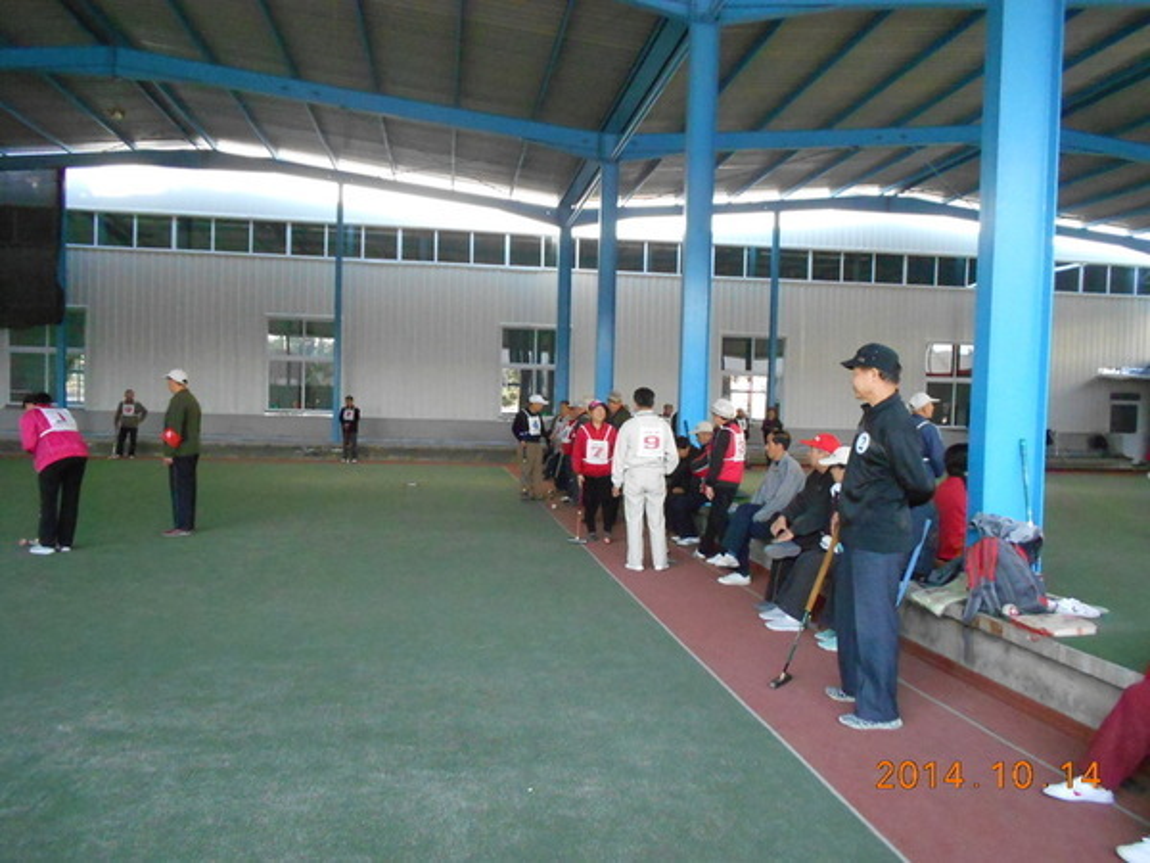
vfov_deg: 53.1
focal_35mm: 26
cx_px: 575
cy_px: 432
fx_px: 864
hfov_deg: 67.3
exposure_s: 1/400
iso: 800
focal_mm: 4.6
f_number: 3.2
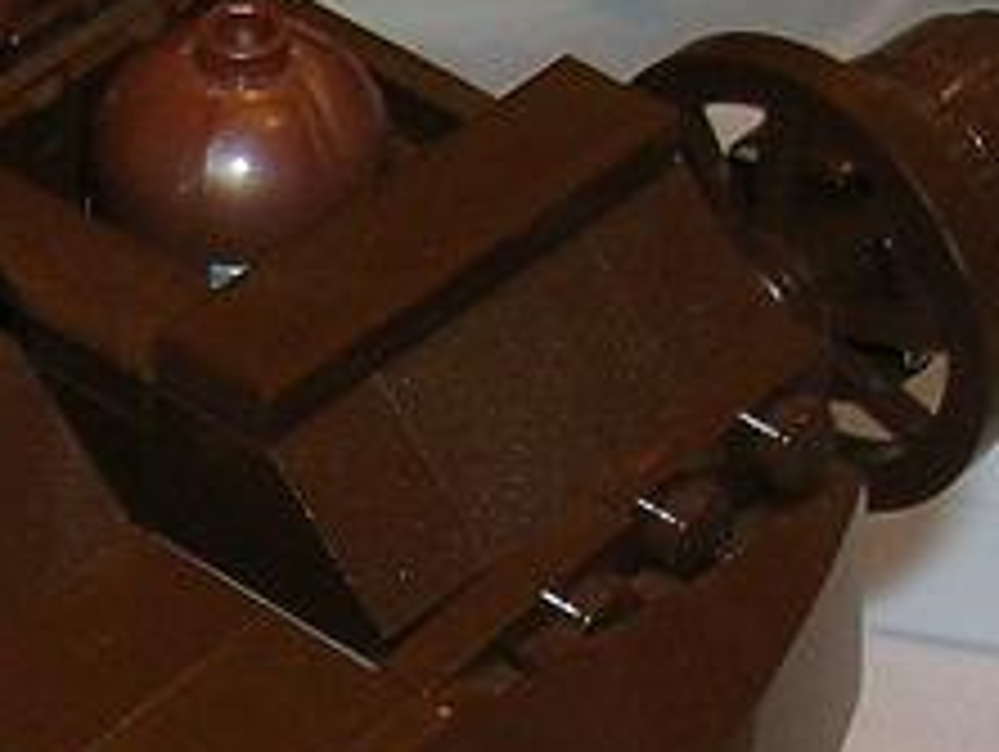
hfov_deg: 7.3
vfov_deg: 5.5
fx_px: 7743
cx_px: -405
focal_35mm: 268
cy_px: 1198
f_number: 3.2
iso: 50
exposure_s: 1/60.1
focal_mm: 7.7
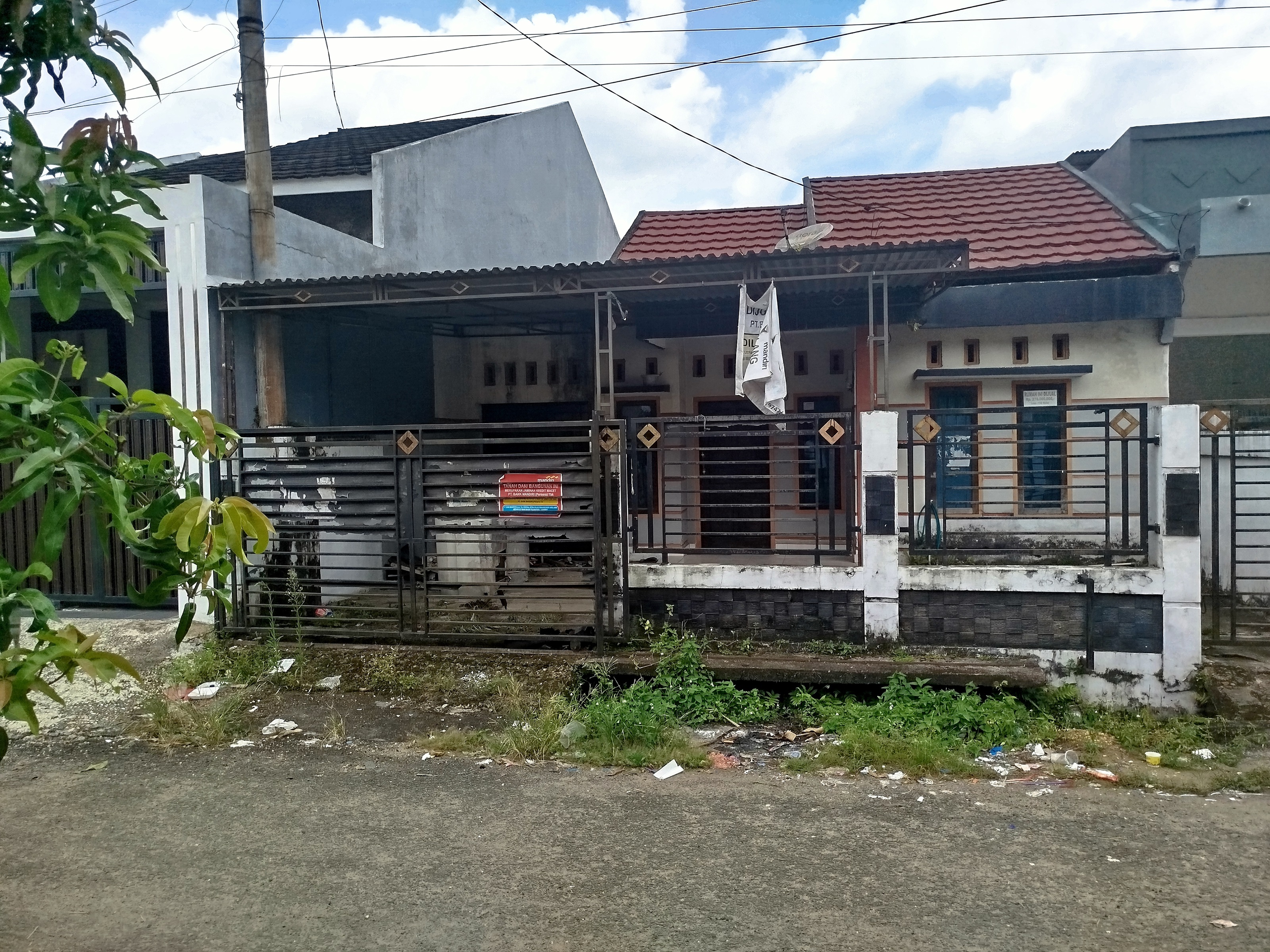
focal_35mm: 24
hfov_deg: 71.6
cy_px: 476
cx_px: 635
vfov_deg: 56.8
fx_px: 881
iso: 50
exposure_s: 1/852
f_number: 1.7
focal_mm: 5.31
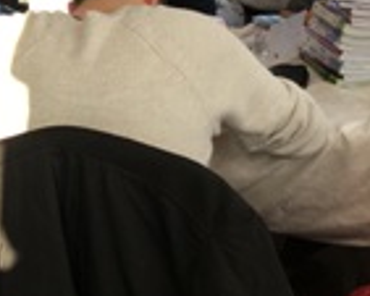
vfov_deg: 16.4
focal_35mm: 90
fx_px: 986
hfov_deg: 19.2
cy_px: -63
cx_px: -150
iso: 32
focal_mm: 4.15
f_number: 2.2
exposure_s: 1/100
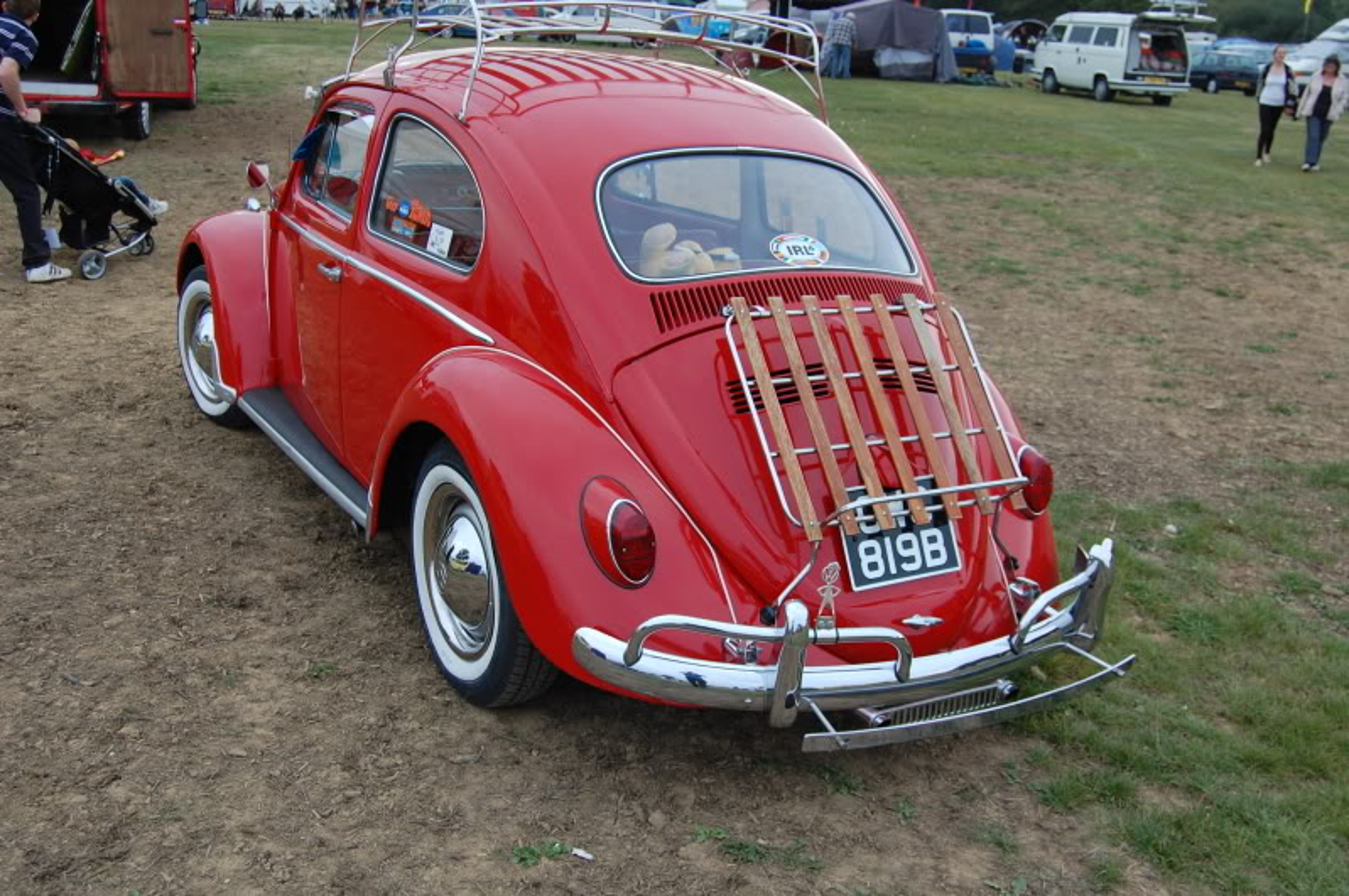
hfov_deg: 53.2
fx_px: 1348
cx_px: 674
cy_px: 448
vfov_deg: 36.8
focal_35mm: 36
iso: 220
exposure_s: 1/125
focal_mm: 24
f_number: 5.6
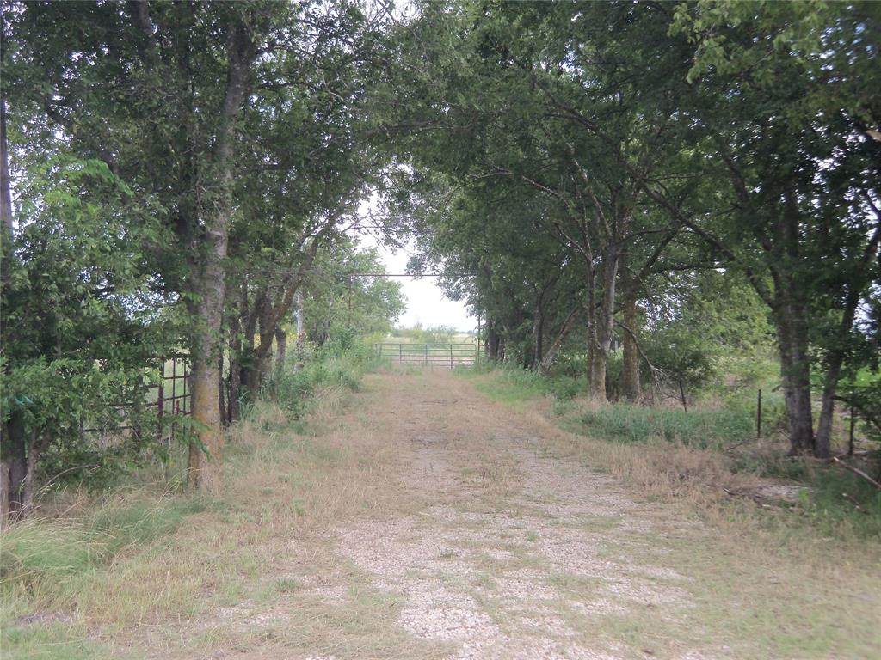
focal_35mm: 38
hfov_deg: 49.0
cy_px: 330
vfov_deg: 37.7
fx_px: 967
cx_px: 440
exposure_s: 1/125
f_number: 4.3
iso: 64
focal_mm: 6.8
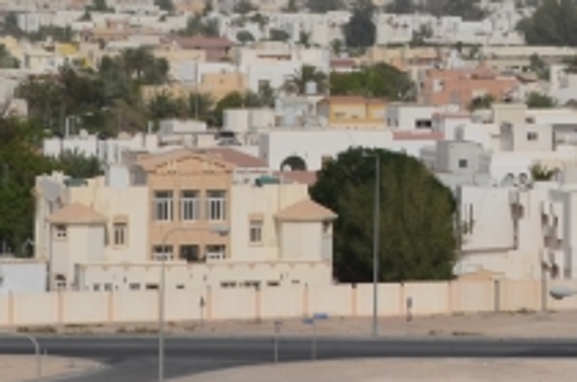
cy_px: -382
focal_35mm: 307
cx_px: 896
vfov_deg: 4.4
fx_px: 4909
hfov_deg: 6.6
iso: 100
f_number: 13
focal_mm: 42
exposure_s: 1/250
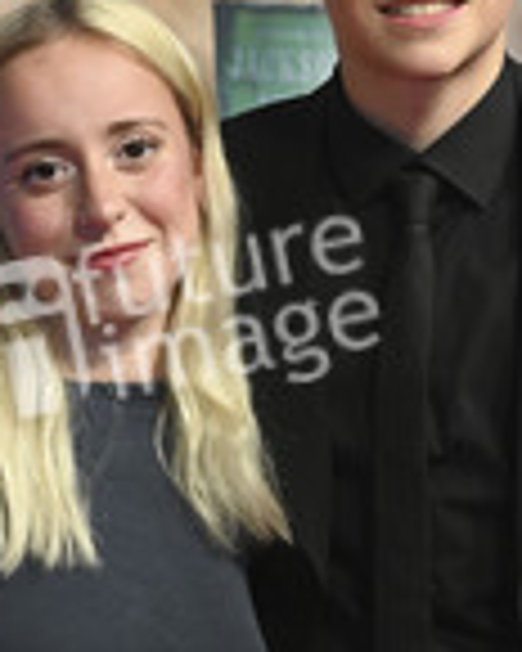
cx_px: 279
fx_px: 2356
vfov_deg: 15.6
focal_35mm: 122
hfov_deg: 12.6
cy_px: 549
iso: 800
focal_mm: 47
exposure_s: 1/160
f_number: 5.6
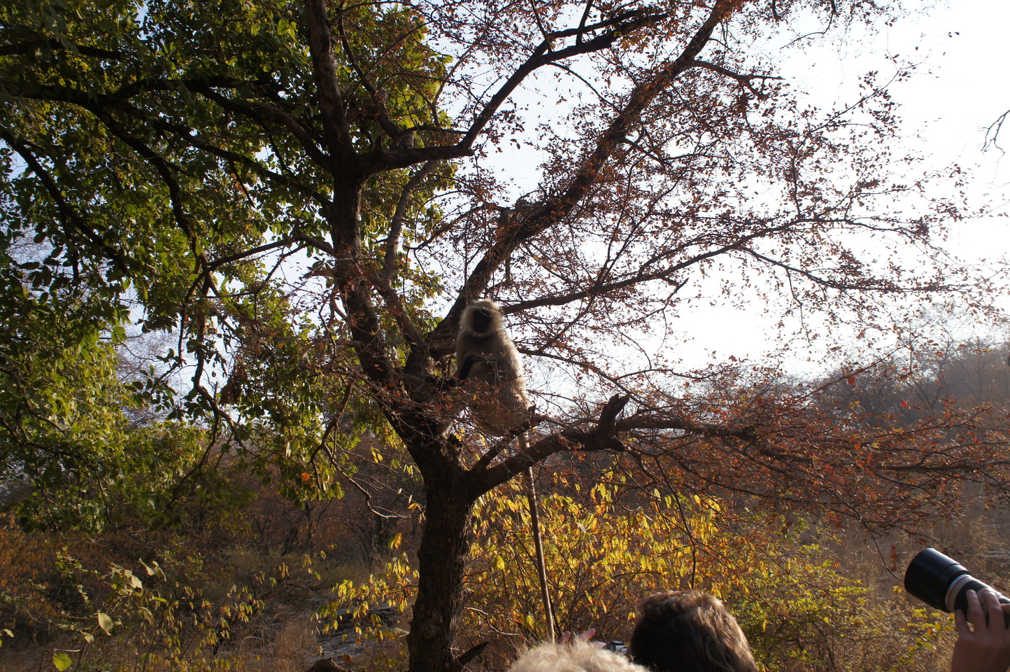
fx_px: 757
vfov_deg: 47.8
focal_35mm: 27
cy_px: 336
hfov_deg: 67.4
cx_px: 505
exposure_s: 1/320
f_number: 6.3
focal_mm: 18
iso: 200
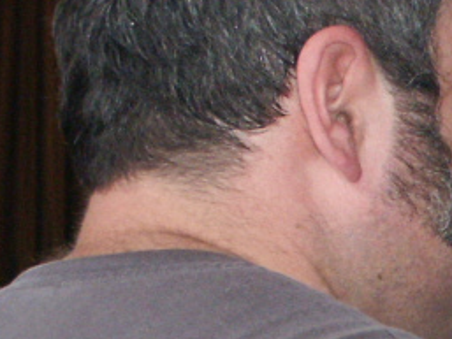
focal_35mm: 324
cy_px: 494
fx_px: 4233
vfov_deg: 4.6
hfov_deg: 6.0
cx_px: 747
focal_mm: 16.22
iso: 200
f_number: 3.5
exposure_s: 1/60
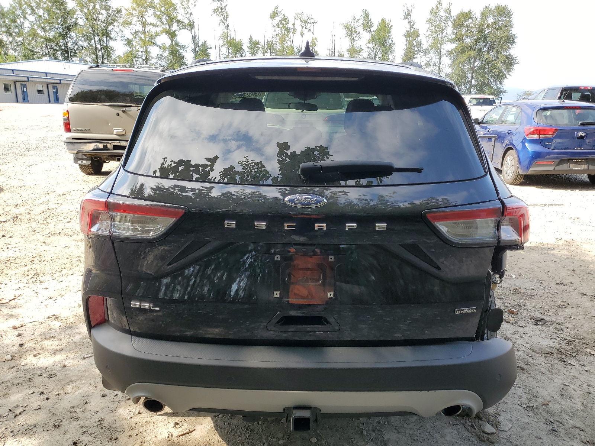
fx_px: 447
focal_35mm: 26
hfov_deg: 67.3
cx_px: 298
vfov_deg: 53.1
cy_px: 223
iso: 50
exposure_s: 1/714
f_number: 1.5
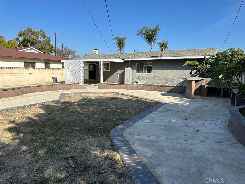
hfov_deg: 71.6
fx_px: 170
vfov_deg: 56.8
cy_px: 92
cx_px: 122
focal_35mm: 24
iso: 80
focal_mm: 6.86
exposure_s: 1/4545
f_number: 1.78
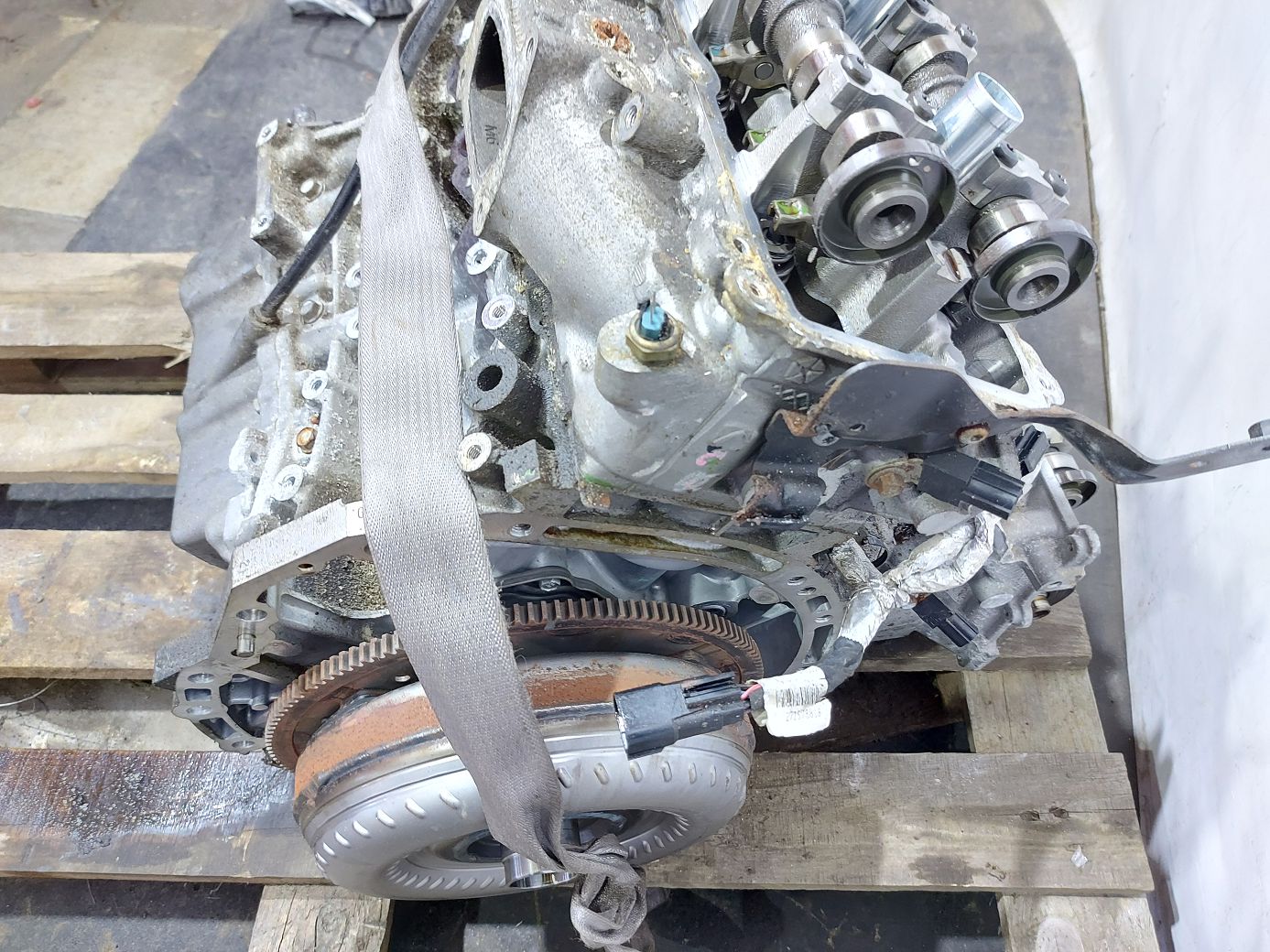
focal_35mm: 24
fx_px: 880
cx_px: 635
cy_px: 476
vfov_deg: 56.8
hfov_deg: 71.6
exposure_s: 1/20
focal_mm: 5.23
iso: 500
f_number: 1.8
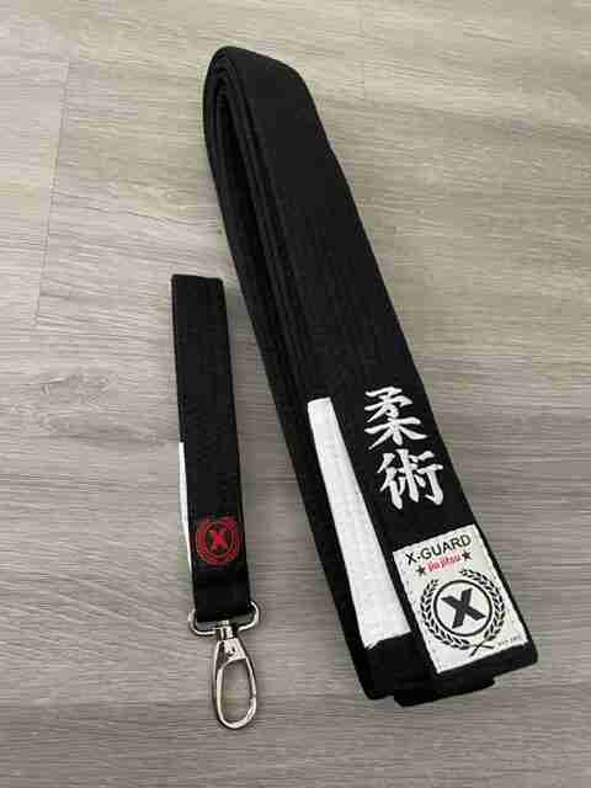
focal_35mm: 26
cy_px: 394
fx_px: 592
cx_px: 296
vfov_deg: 67.3
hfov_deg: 53.1
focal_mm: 4.2
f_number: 1.6
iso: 320
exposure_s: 1/60
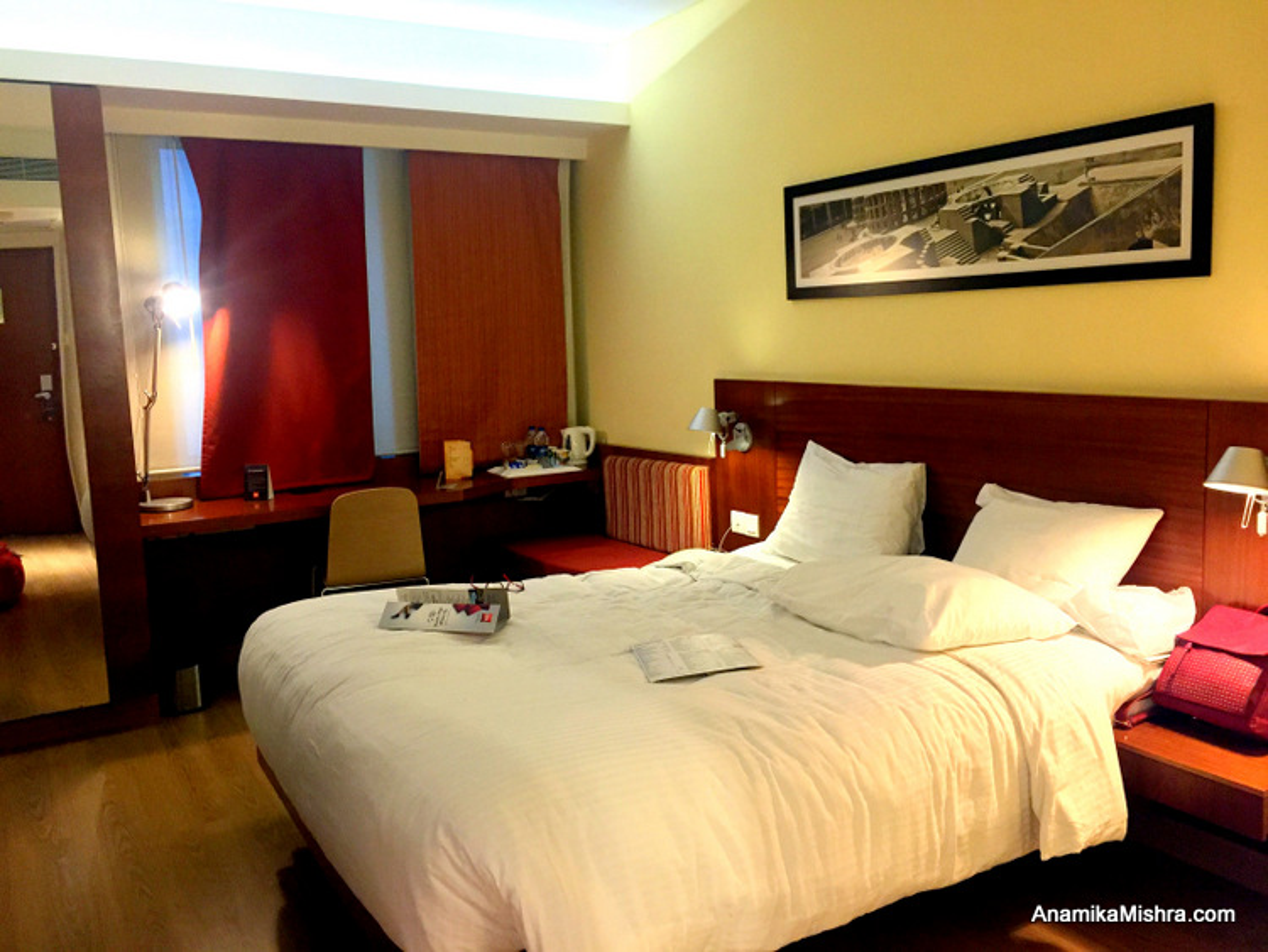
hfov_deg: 61.6
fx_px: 1063
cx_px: 634
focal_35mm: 29
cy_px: 476
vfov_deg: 48.3
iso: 320
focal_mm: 4.15
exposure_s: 1/33
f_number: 2.2
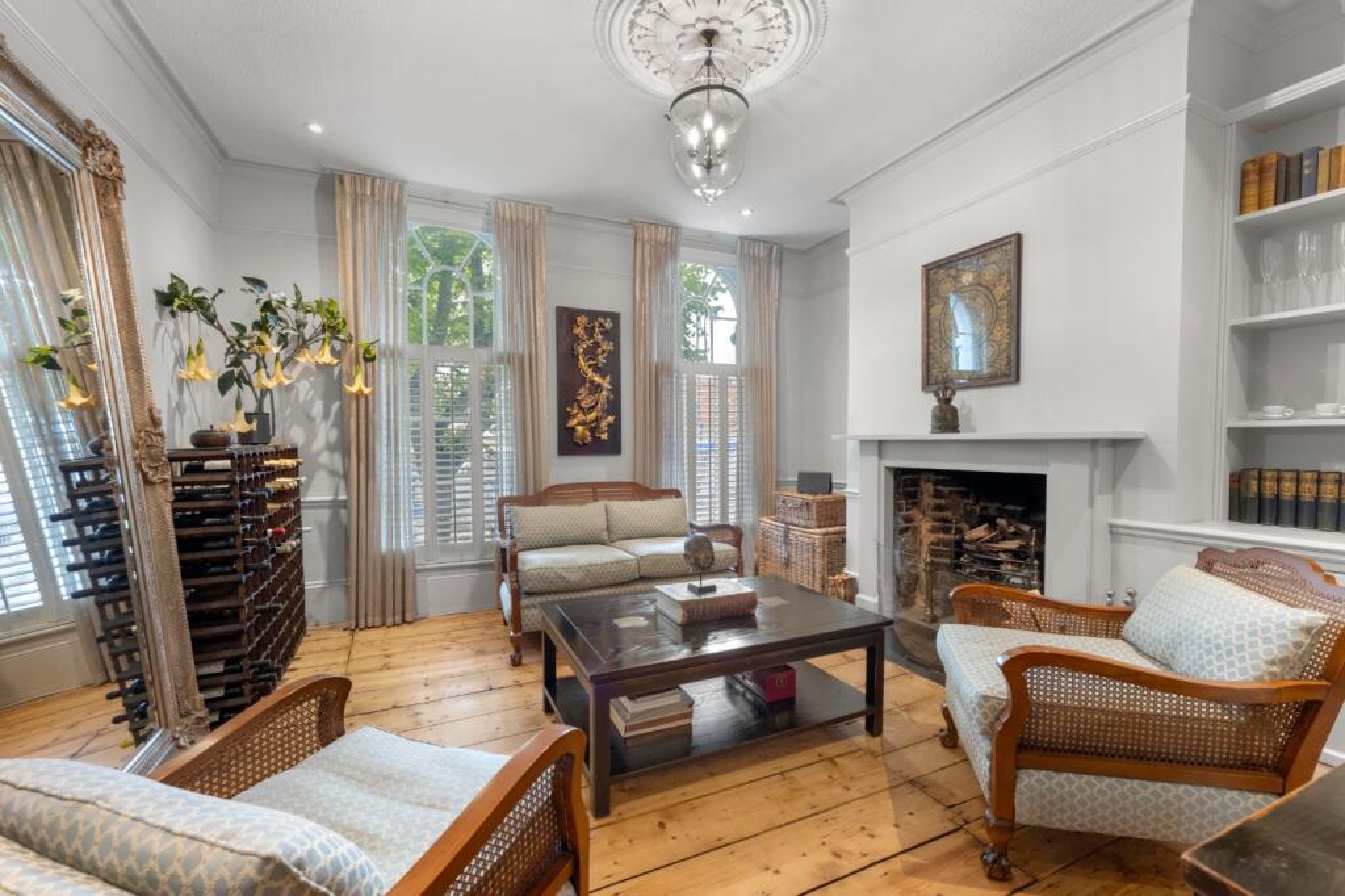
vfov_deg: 81.2
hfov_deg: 104.3
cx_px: 672
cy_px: 448
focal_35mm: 14
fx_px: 523
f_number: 8
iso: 1000
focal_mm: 14
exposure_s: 1/6
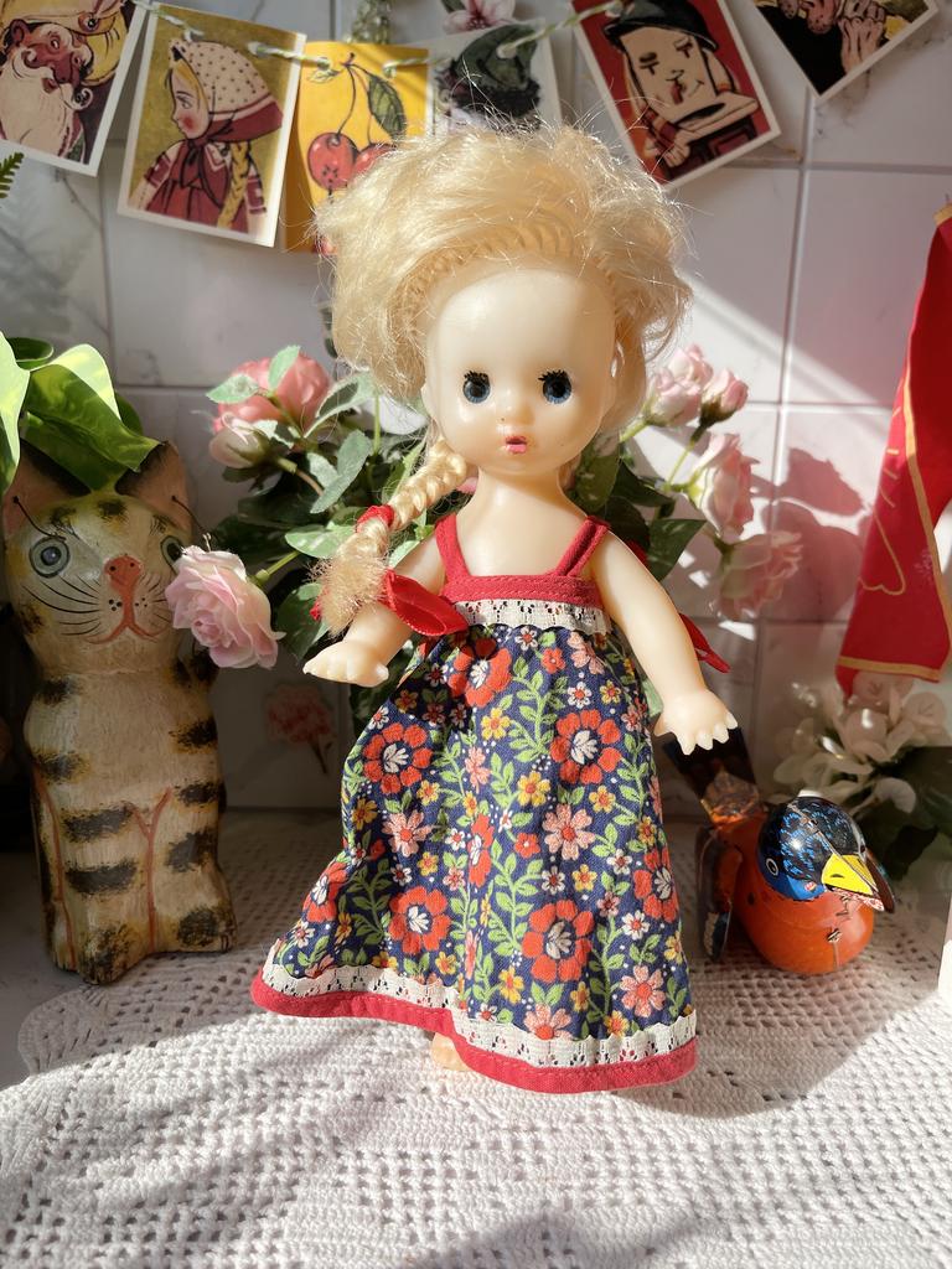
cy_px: 634
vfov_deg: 67.3
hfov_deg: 53.1
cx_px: 476
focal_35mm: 26
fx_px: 953
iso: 32
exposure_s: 1/3003
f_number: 1.6
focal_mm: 5.1
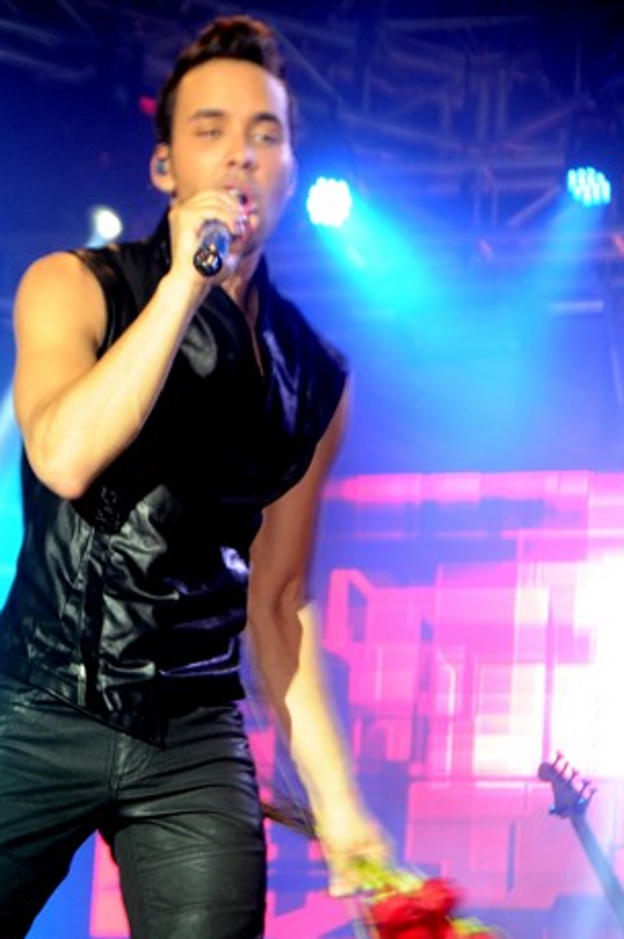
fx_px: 3845
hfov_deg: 9.3
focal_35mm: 148
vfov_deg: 13.9
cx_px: 237
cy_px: 565
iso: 640
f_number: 5
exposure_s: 1/60
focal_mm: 75
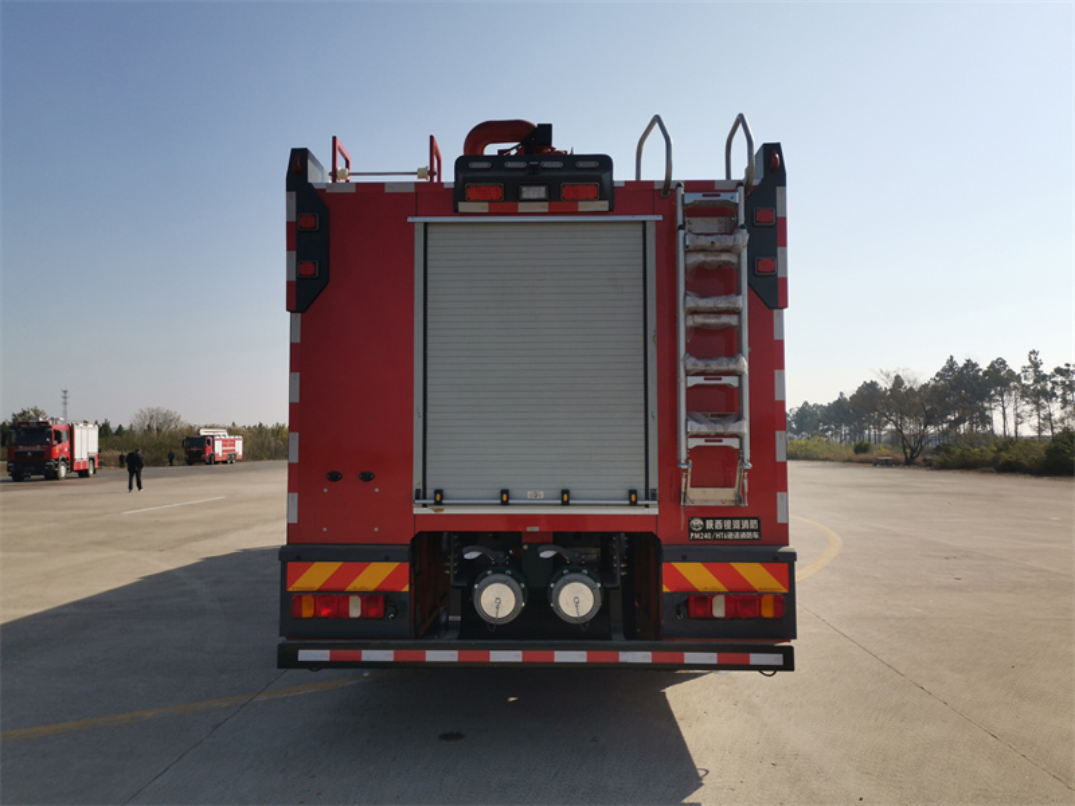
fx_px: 870
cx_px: 538
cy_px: 403
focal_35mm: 28
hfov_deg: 63.4
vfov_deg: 49.7
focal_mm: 4.75
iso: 50
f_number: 1.8
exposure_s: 1/2762
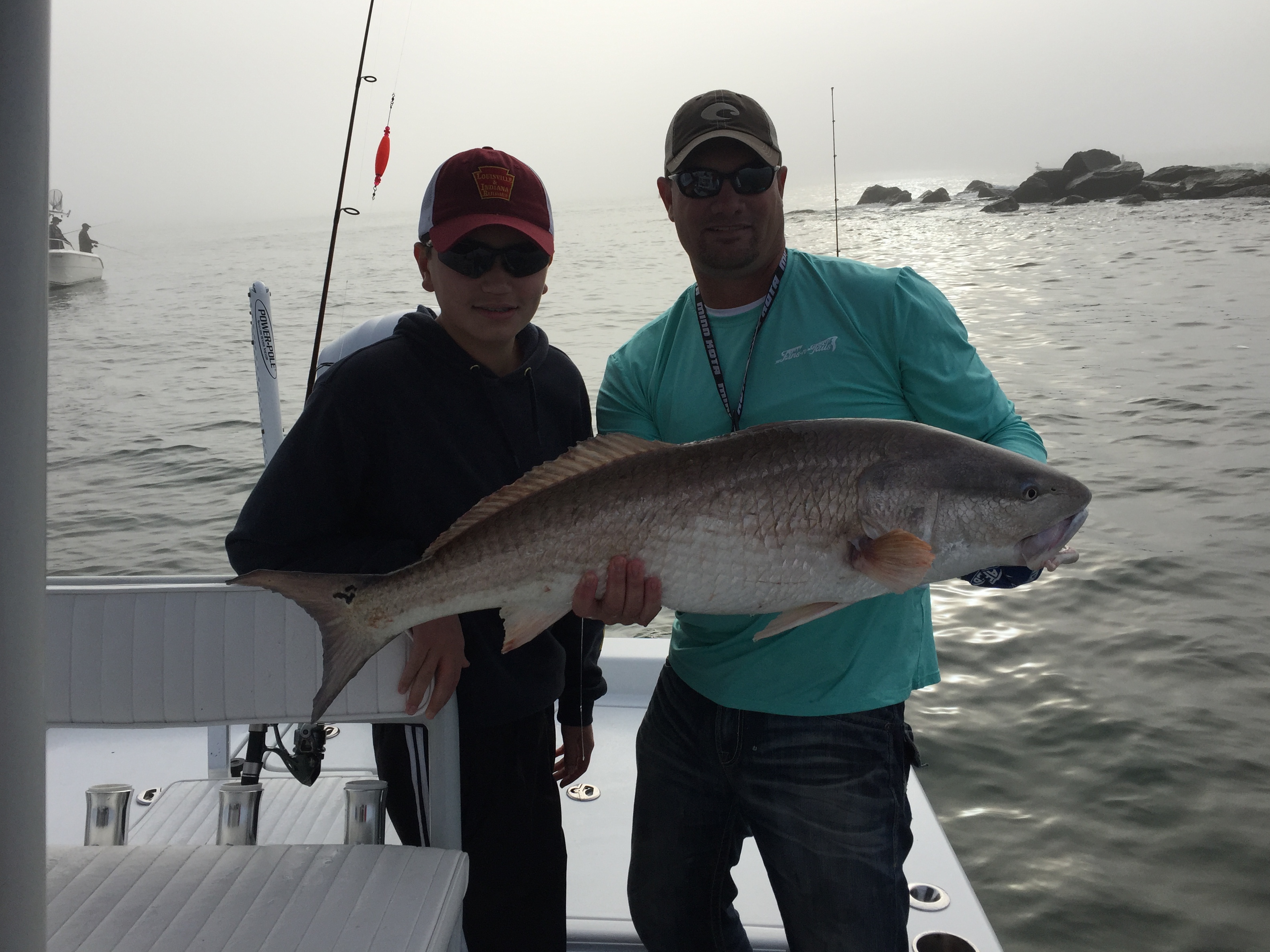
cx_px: 630
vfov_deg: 46.8
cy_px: 466
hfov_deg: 60.0
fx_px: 1101
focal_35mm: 30
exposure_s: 1/2639
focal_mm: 4.15
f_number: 2.2
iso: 32
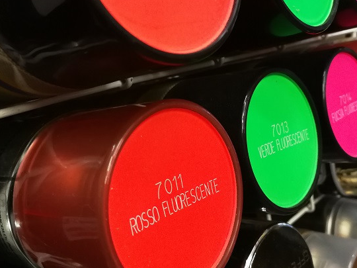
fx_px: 413
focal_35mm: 40
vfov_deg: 35.3
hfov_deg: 46.7
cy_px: 73
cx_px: 194
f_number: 2.2
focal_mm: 3.95
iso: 400
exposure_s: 1/33.3
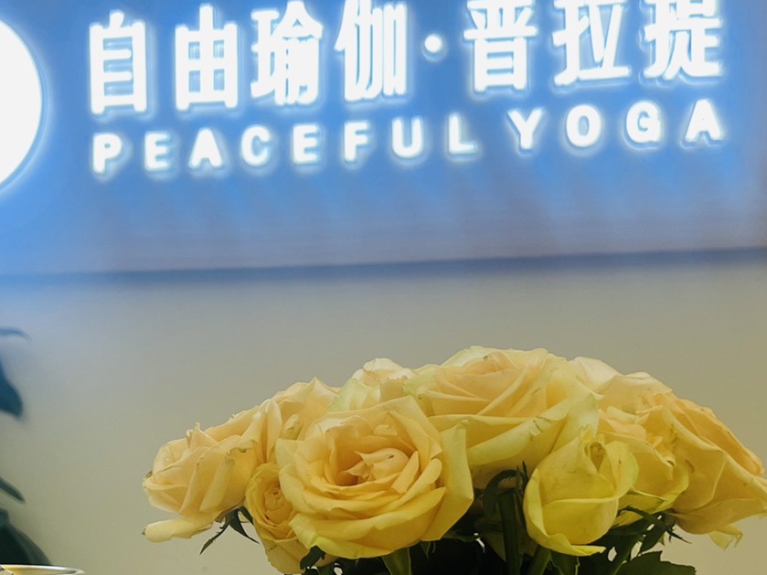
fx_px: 1374
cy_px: 480
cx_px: 280
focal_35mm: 62
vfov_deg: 23.2
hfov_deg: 31.0
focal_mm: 5.7
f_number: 1.5
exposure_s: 1/100
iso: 32
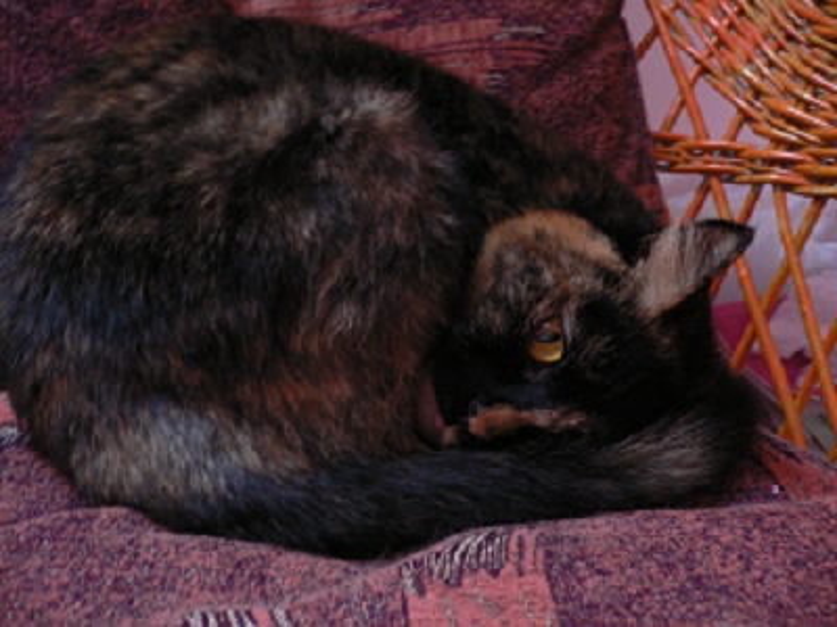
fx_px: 846
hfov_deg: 52.6
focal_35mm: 35
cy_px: 314
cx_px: 418
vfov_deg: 40.7
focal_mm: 5.8
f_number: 2.8
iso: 200
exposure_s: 1/8
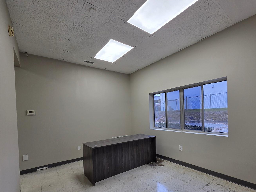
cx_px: 157
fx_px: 118
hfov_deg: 93.0
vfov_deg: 77.0
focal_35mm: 16
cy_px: 117
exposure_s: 1/120
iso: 64
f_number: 2.2
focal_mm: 2.2
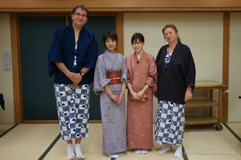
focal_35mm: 35
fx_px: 234
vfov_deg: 37.9
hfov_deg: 54.4
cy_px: 80
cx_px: 120
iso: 400
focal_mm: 35
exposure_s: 1/15
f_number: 2.8
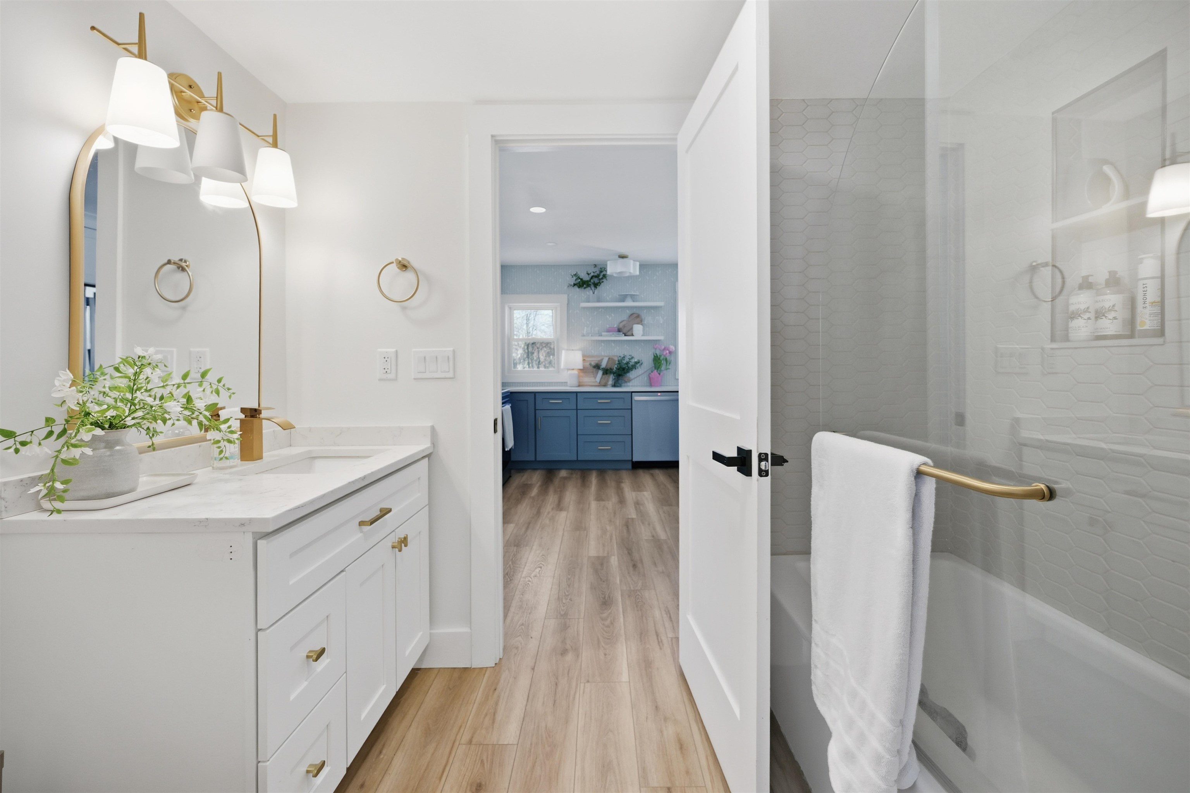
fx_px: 463
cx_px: 595
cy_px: 396
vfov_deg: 81.2
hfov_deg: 104.3
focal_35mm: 14
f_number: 4.5
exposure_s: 1/400
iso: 320
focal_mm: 14
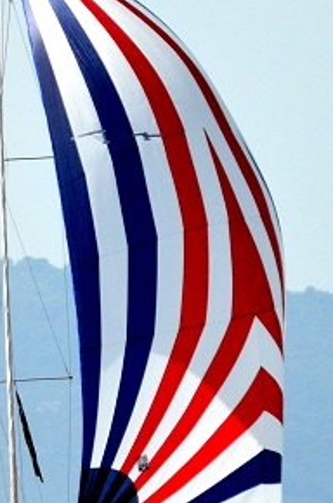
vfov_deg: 1.3
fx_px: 21608
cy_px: 325
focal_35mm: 1550
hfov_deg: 0.9
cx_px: 96
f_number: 5.6
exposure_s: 1/8000
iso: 1250
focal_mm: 300
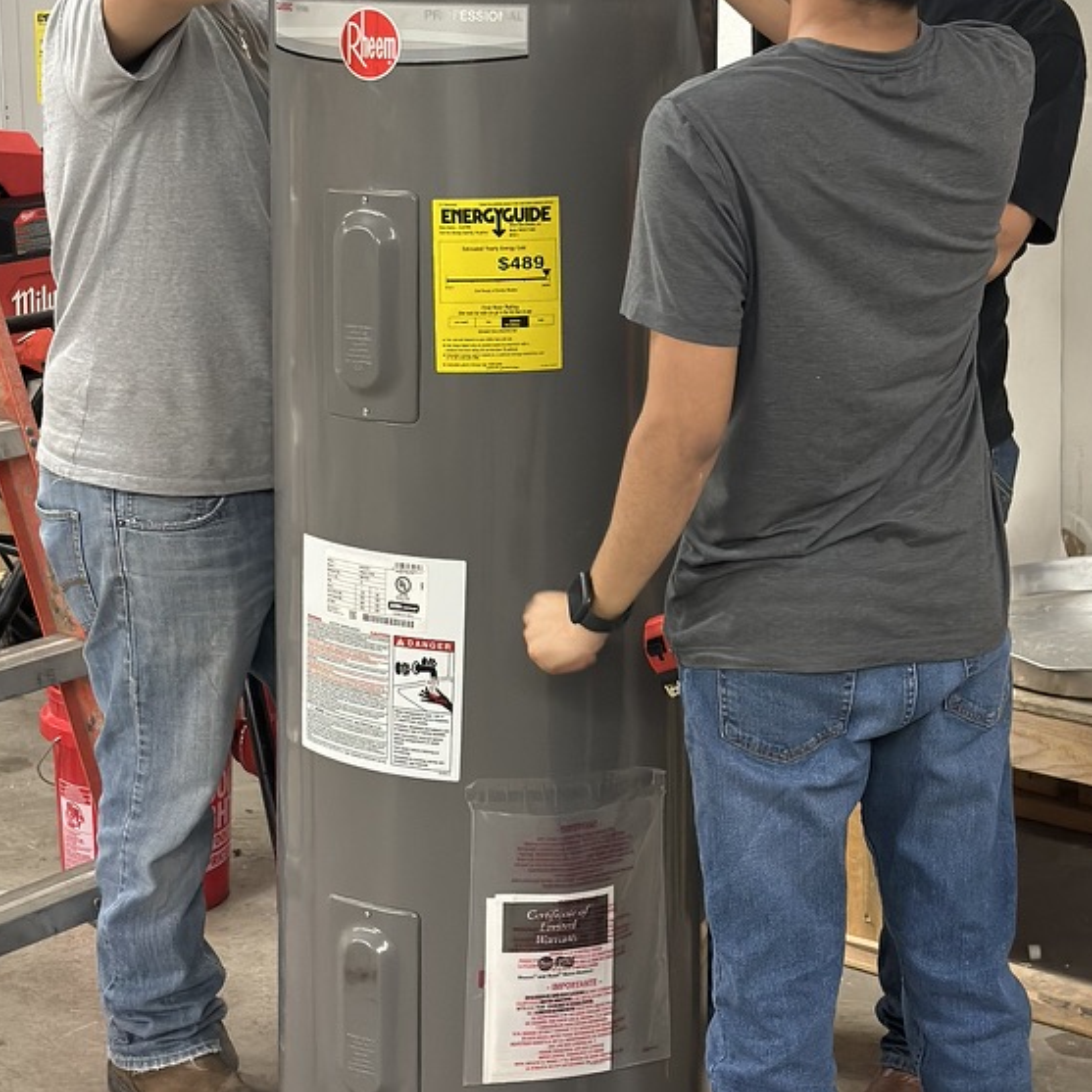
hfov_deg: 22.2
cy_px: 298
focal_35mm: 78
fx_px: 2784
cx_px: 555
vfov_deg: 22.0
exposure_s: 1/60
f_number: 1.78
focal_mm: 6.86
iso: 250
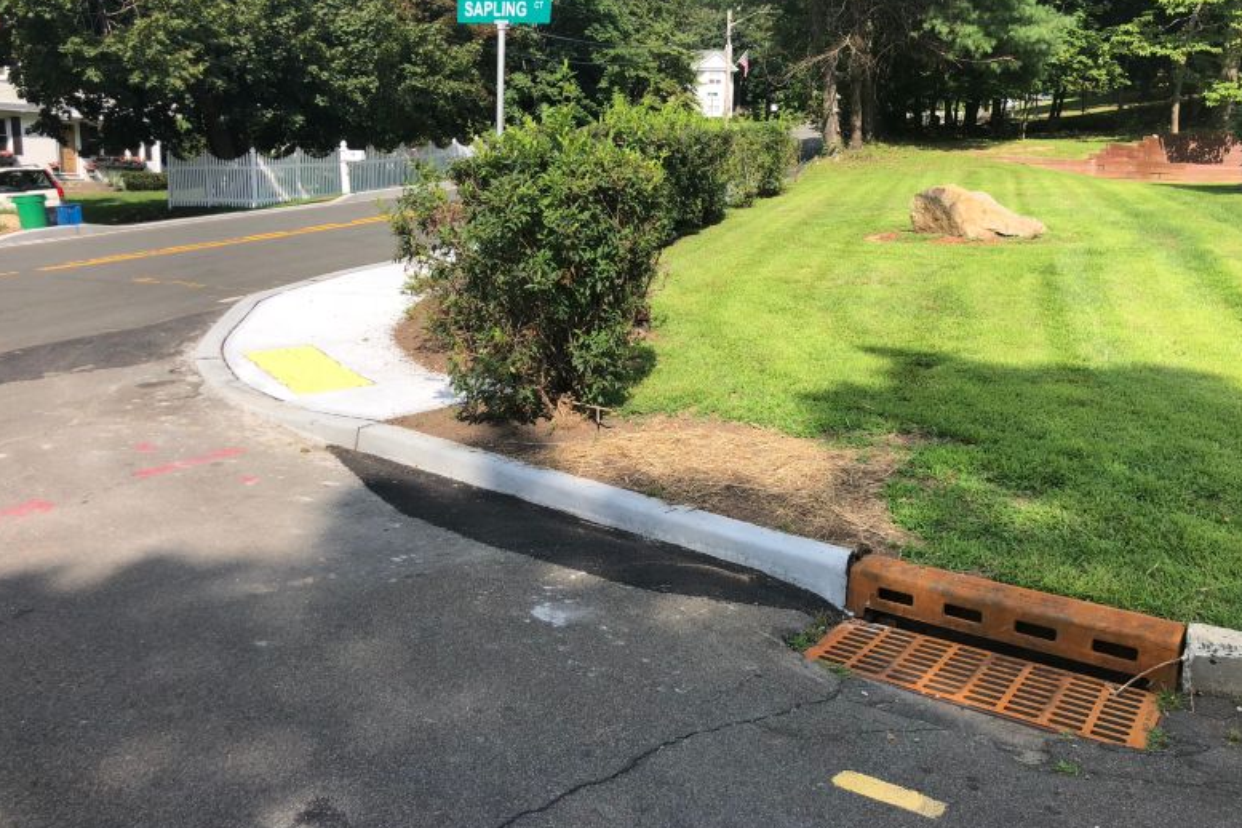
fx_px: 1035
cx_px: 607
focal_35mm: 30
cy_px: 380
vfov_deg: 43.6
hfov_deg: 61.9
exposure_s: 1/1263
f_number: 1.8
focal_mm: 4
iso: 20
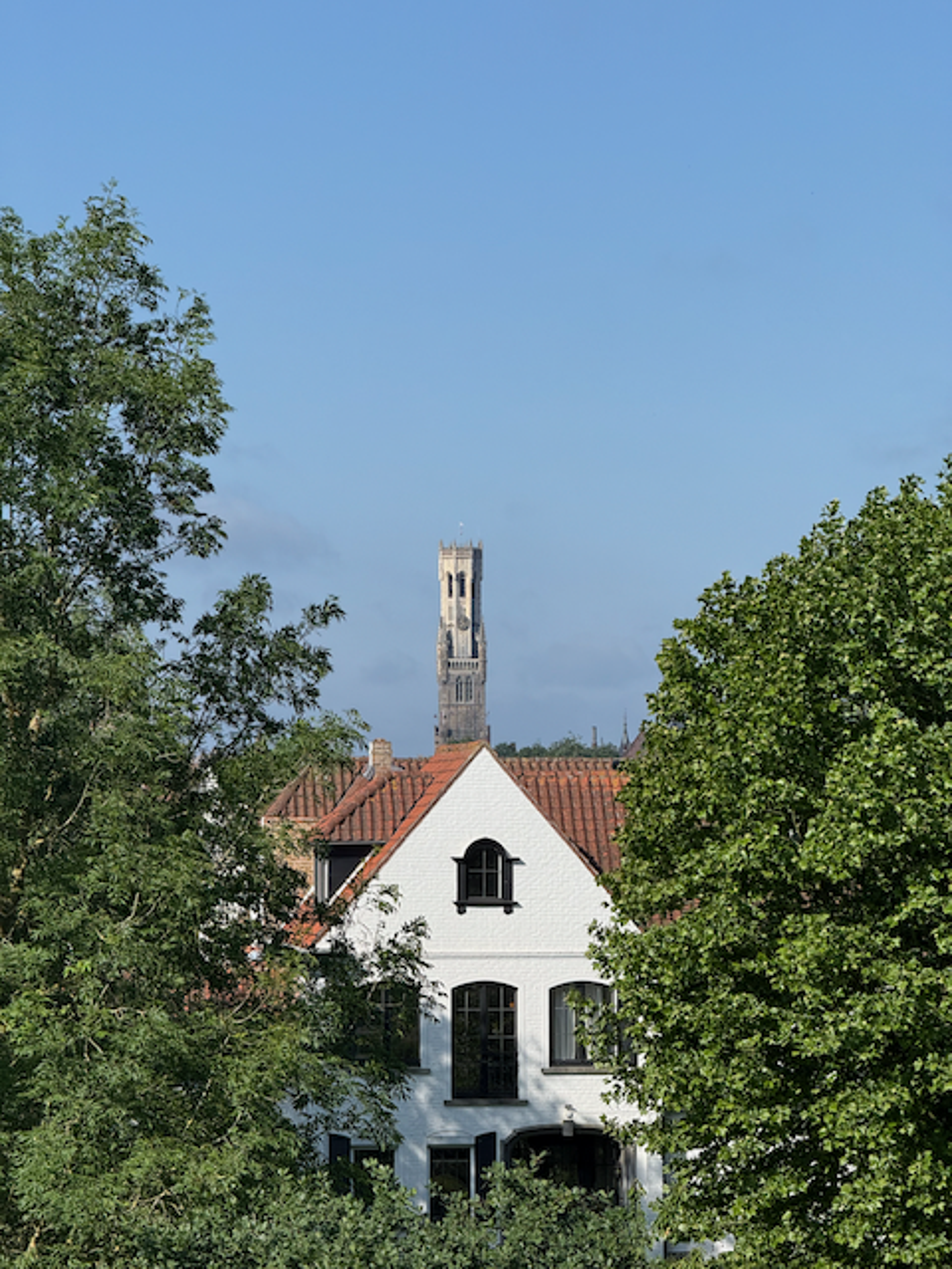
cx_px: 476
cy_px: 634
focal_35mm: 120
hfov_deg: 12.3
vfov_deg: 16.4
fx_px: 4400
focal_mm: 15.66
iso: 50
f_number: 2.8
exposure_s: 1/1730
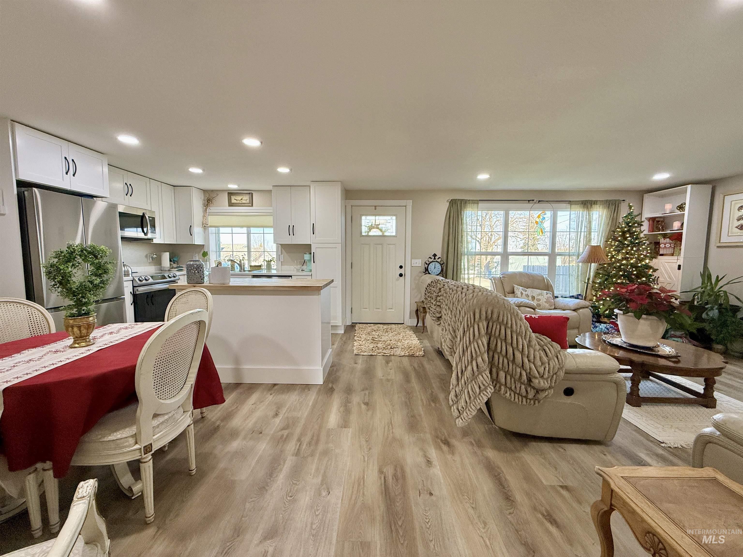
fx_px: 300
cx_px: 372
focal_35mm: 14
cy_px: 278
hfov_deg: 102.1
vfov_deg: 85.7
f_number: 2.2
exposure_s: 1/120
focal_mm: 2.22
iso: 200
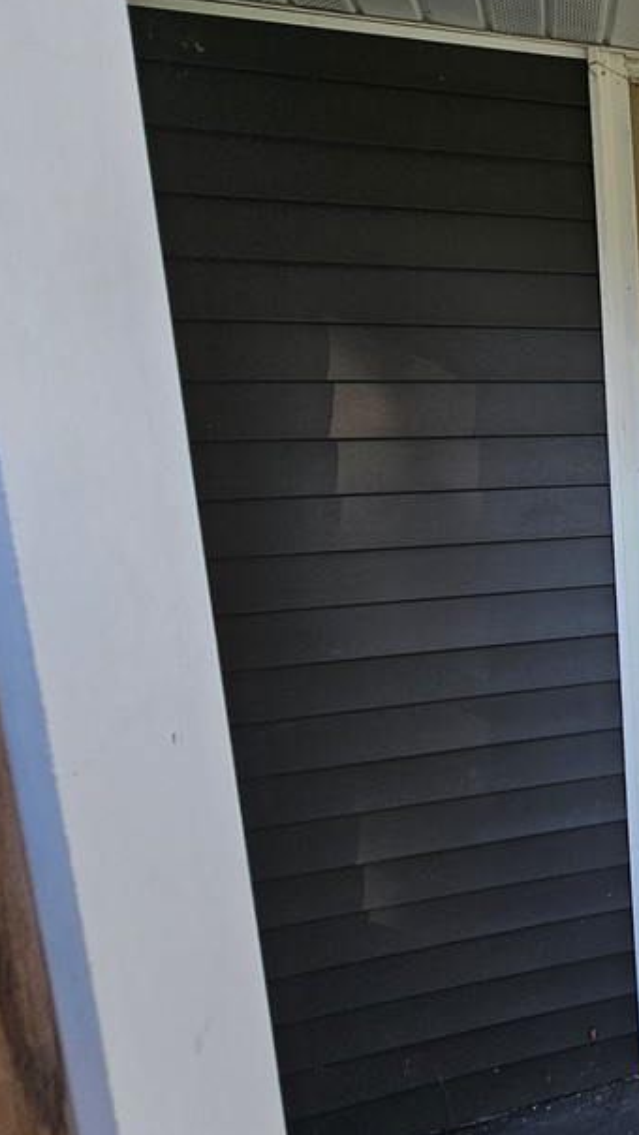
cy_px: 521
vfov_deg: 76.2
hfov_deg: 33.9
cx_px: 836
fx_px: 723
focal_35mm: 24
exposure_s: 1/259
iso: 64
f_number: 2.2
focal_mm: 2.2
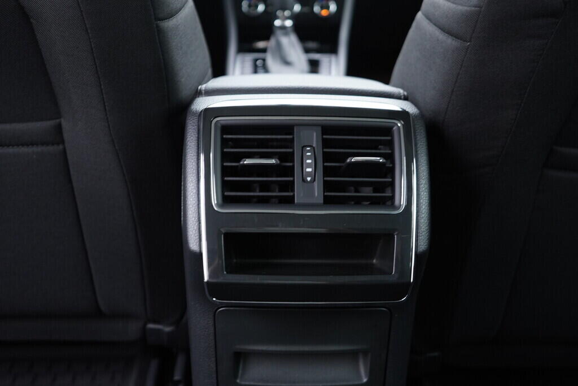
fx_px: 578
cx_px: 289
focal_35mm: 36
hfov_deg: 53.1
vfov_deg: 36.9
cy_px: 193
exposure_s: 1/40
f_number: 2.8
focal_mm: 24
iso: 500
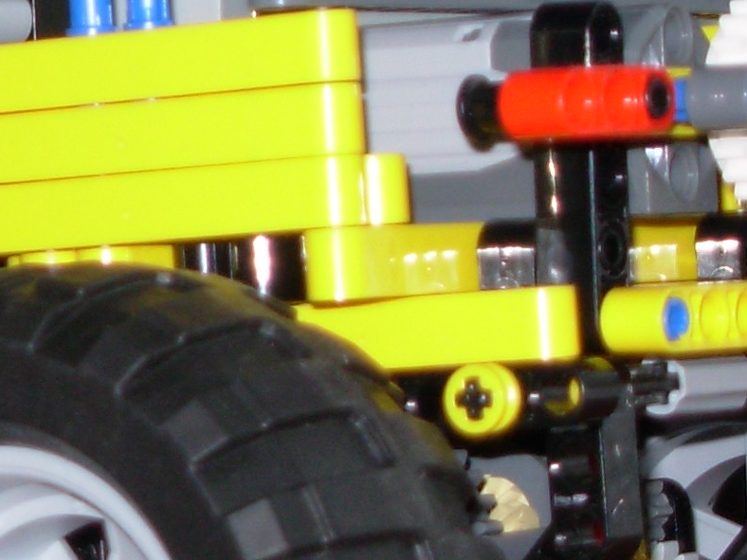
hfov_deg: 7.8
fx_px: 5395
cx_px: -396
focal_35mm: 250
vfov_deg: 5.9
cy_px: 257
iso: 50
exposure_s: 1/45.3
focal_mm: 11.5
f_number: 3.5
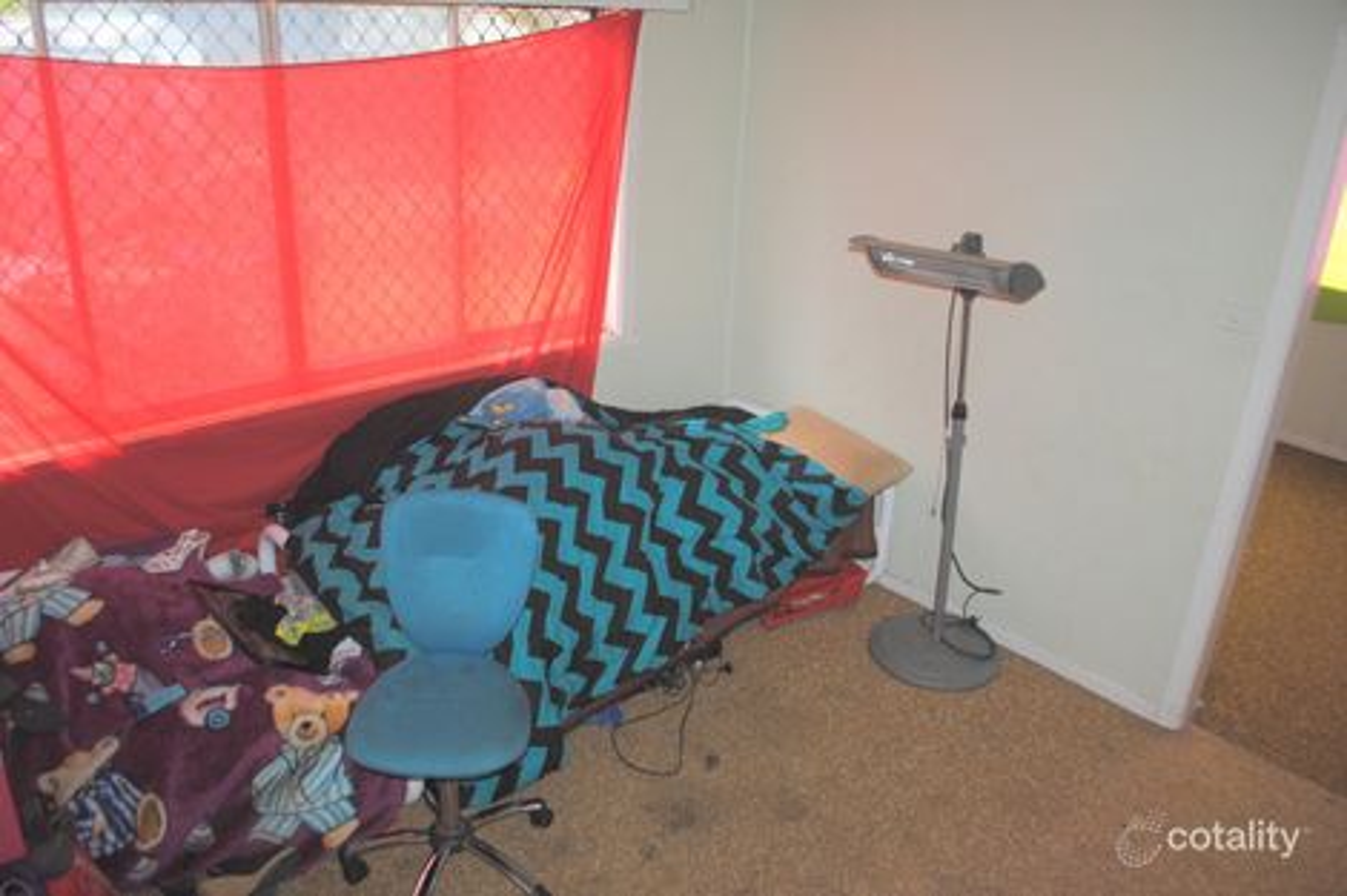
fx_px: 1010
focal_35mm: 27
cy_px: 448
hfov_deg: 67.4
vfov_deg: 47.9
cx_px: 674
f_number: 3.5
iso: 200
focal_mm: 18
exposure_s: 1/60
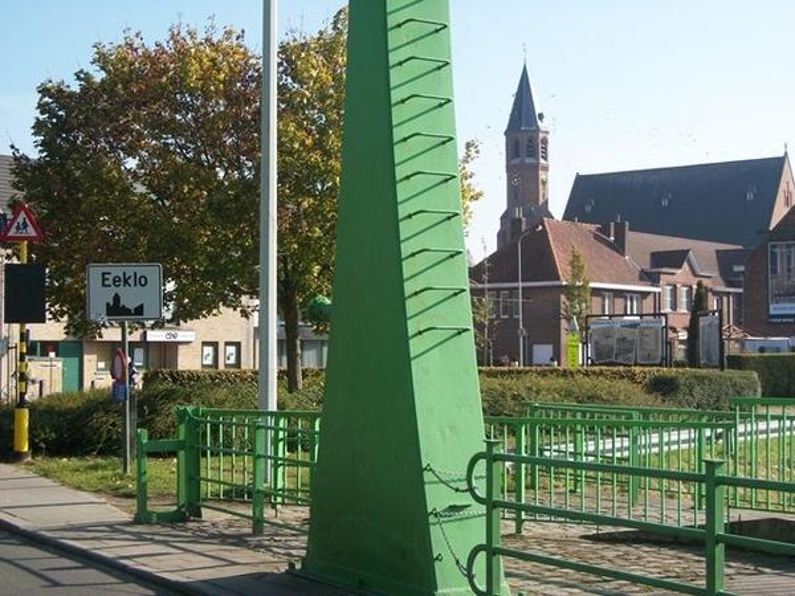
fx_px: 1424
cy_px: 298
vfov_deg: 23.7
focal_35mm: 62
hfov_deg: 31.2
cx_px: 398
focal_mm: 11
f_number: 4.1
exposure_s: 1/500
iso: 80
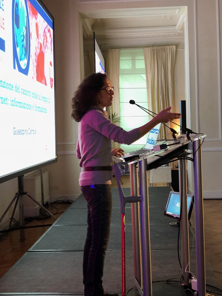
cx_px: 111
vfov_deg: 36.8
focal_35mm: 52
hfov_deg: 28.0
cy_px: 148
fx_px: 444
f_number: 2.4
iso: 160
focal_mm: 6
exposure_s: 1/17
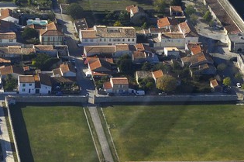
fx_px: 1441
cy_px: -67
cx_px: -85
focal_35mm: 213
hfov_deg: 9.5
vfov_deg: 6.4
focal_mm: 28
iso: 100
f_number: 5
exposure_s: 1/350
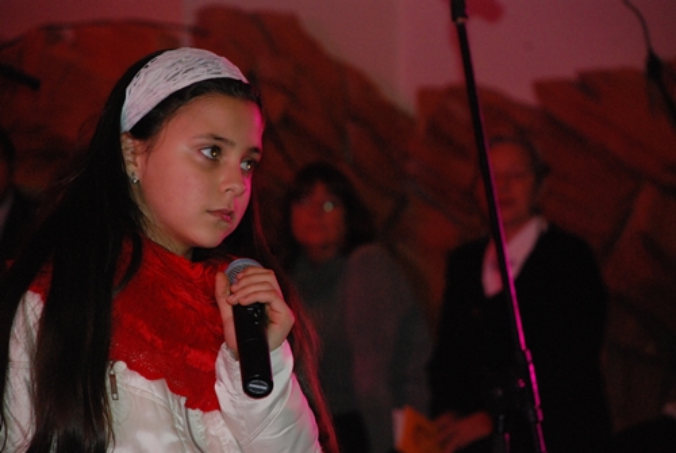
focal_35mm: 202
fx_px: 3808
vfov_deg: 6.8
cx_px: 338
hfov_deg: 10.1
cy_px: 226
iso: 1600
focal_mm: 135
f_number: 5.6
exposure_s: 1/60
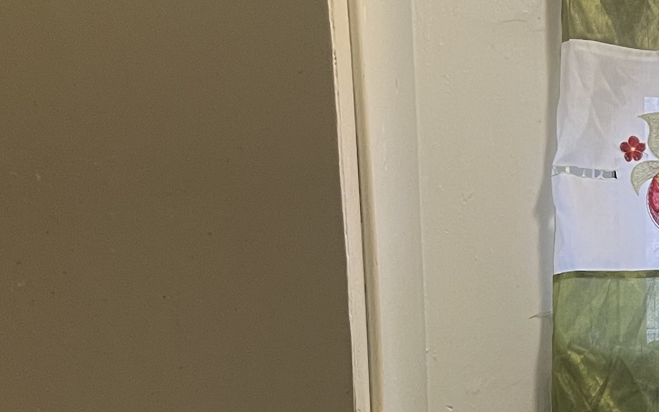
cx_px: 880
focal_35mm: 91
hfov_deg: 20.6
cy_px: 814
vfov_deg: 12.7
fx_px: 1635
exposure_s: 1/60
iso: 160
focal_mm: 5.1
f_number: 1.6
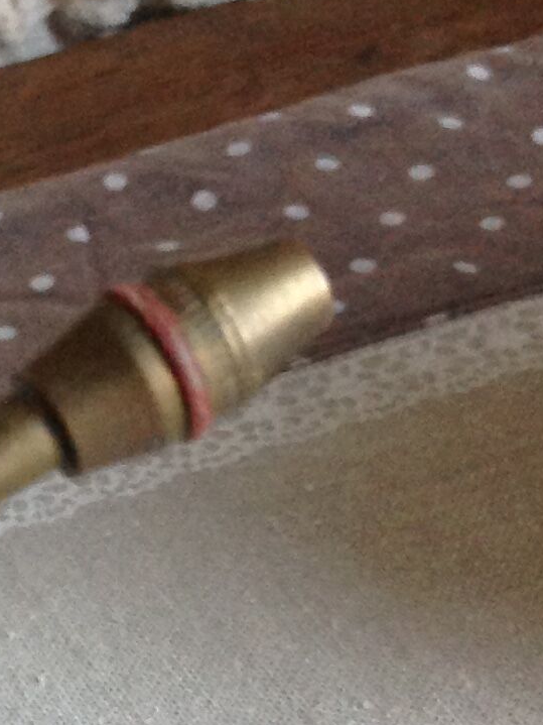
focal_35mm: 126
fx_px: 2636
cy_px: 649
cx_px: -404
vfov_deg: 15.5
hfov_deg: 11.0
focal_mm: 4.28
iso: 200
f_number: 2.4
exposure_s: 1/15
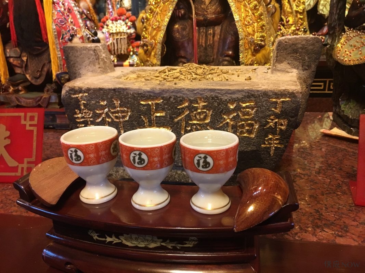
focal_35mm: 29
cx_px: 182
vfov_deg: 48.2
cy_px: 136
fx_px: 306
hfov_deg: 61.7
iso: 160
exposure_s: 1/30
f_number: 2.2
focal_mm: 4.15
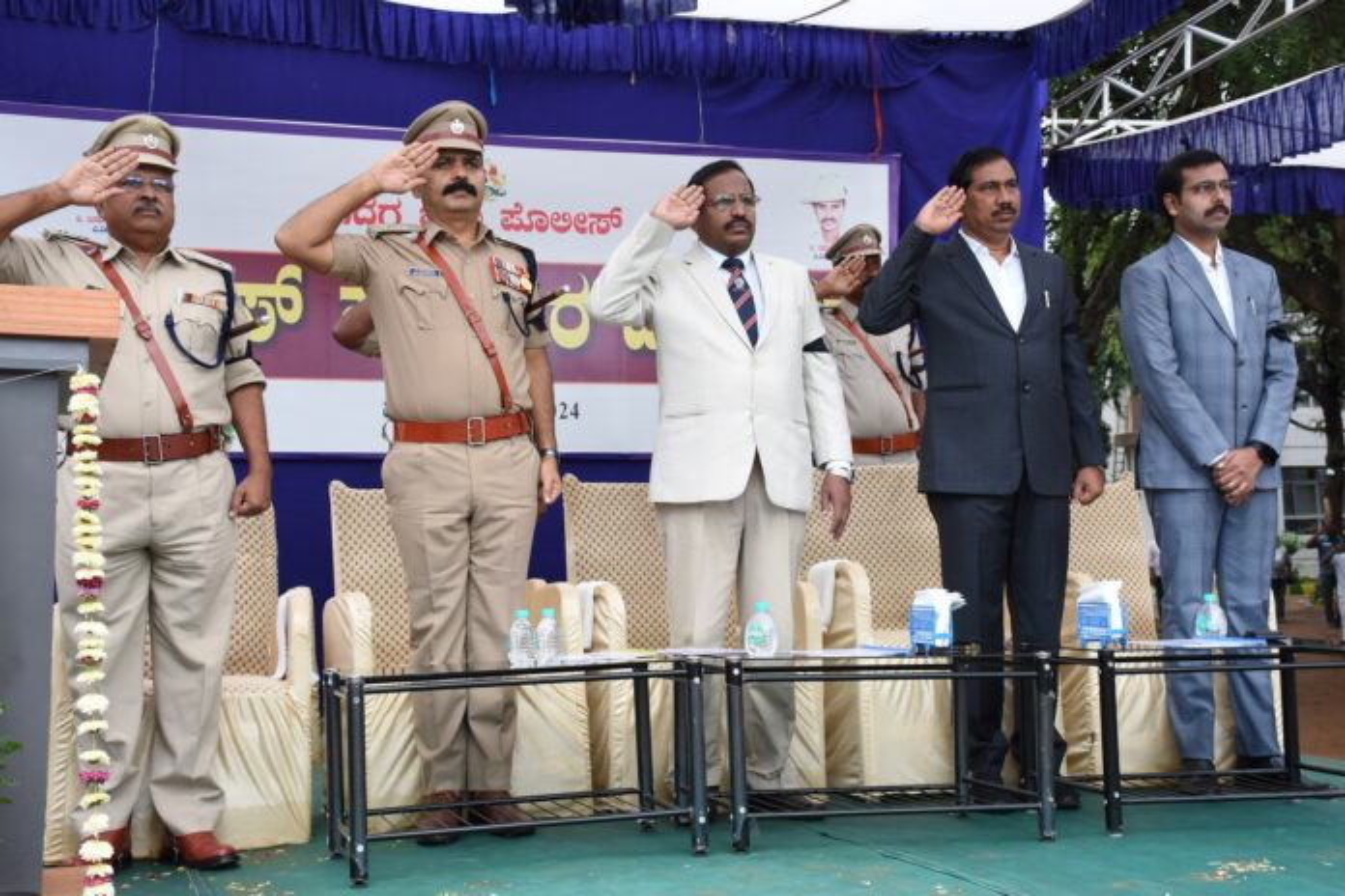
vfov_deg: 28.1
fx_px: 1793
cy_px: 448
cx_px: 672
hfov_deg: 41.1
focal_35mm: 48
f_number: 6.3
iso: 800
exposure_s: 1/125
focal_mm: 32
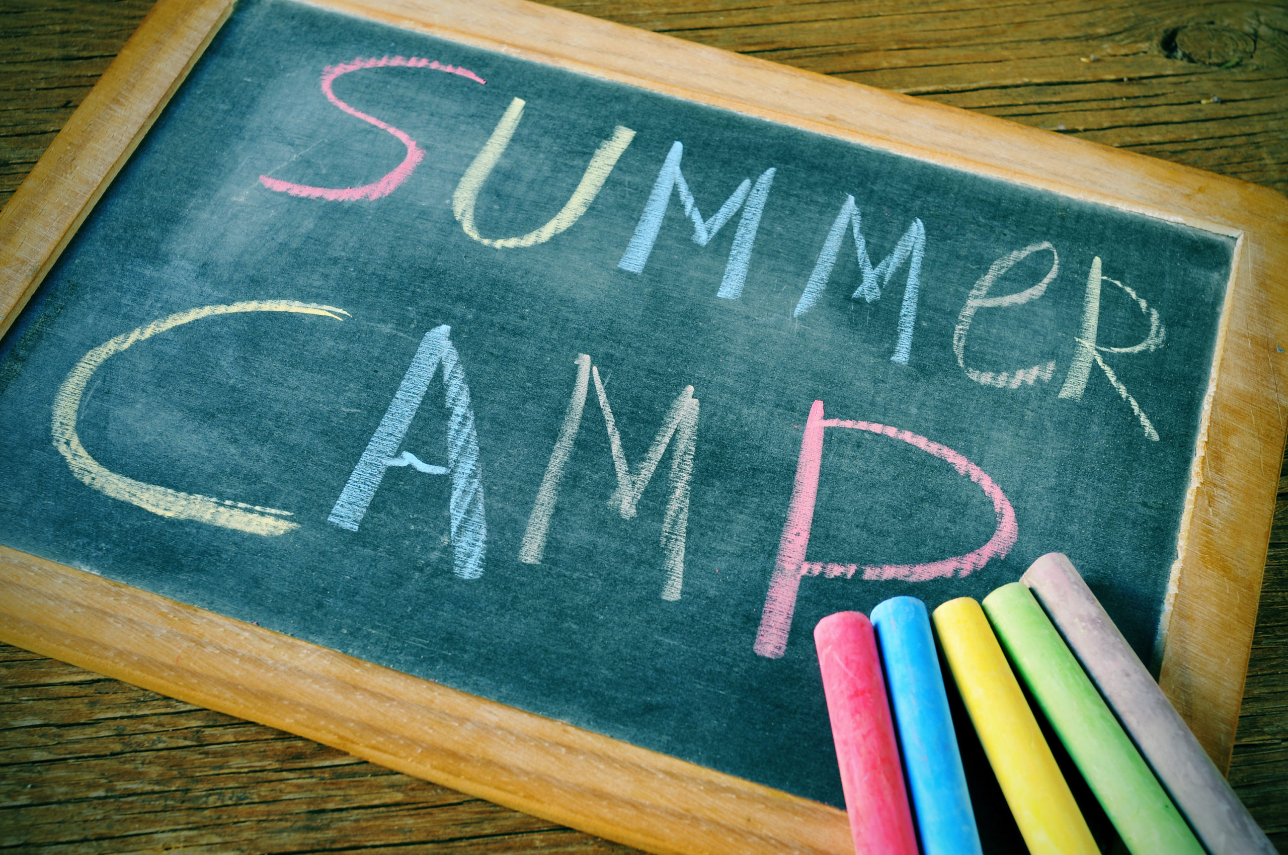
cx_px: 644
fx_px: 1876
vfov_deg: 25.7
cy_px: 428
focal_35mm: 52
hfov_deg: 37.9
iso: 200
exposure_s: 1/4
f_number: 8
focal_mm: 35
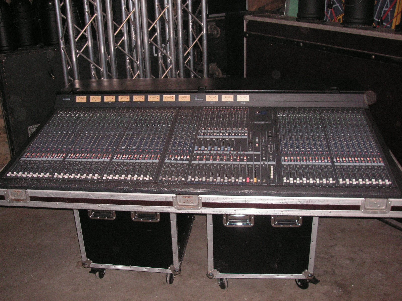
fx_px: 441
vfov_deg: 37.7
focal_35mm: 38
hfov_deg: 49.0
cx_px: 201
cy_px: 150
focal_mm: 6.3
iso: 160
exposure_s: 1/45
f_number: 3.3
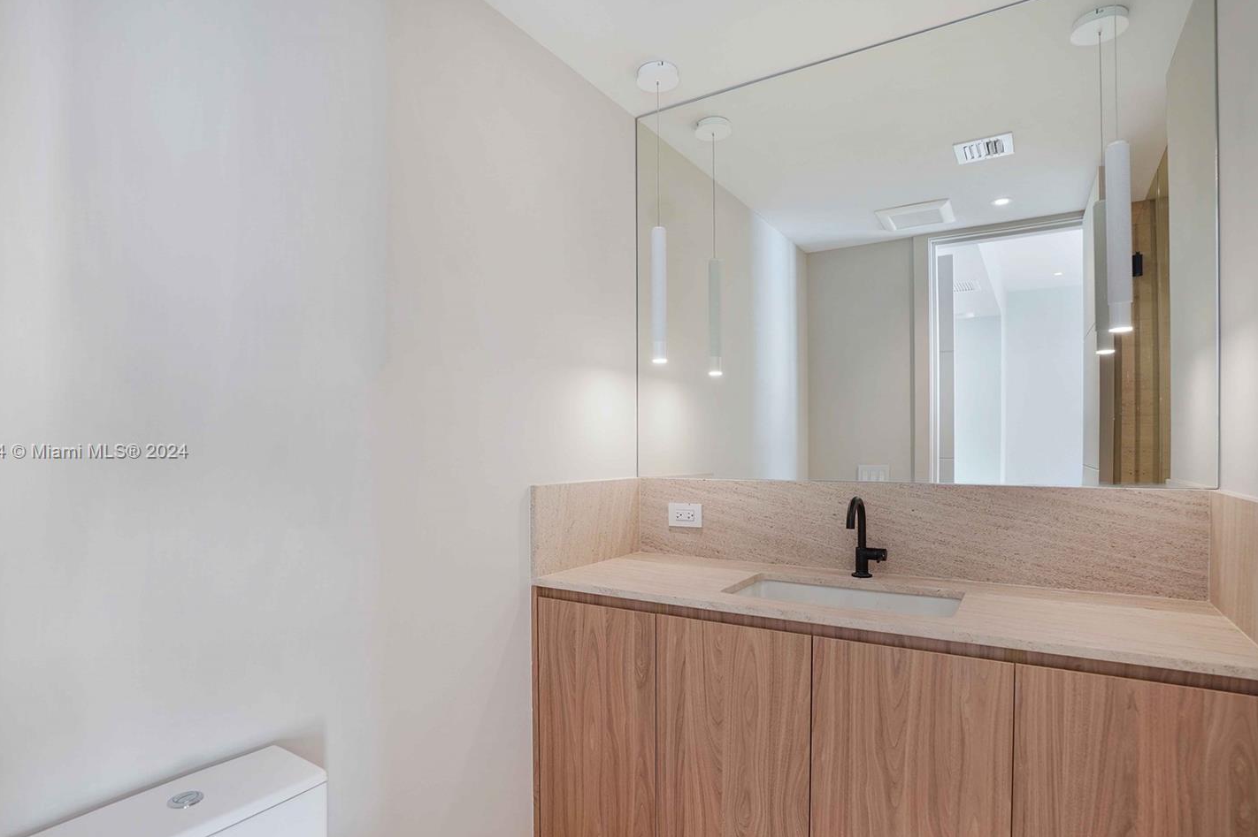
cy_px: 453
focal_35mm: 18
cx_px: 612
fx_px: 629
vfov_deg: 67.2
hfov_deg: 90.0
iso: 320
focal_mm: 16
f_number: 4.5
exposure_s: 1/100
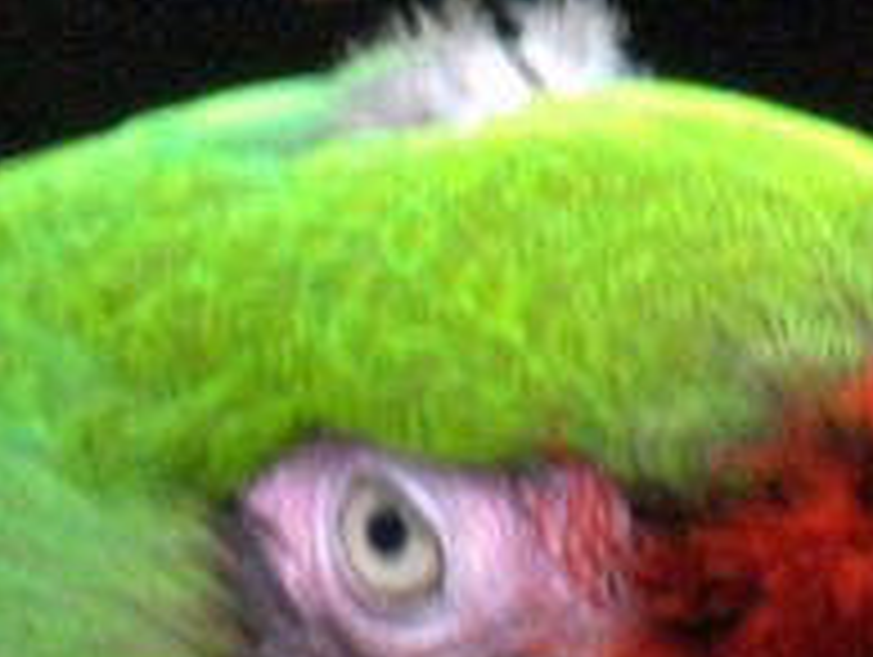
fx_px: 84060
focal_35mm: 3329
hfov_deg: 0.6
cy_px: 752
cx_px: 279
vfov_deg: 0.4
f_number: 9
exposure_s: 1/320
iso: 1600
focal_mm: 280
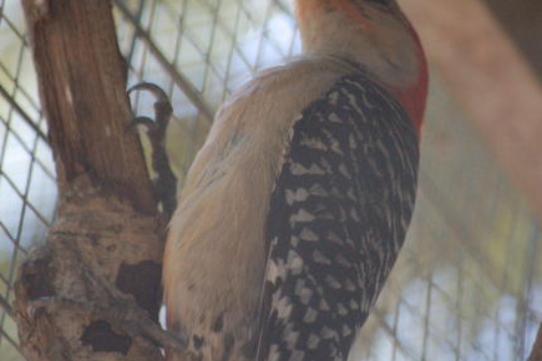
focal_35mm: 441
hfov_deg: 4.7
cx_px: 323
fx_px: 6639
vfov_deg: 3.1
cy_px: 146
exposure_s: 1/160
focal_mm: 200
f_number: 5.6
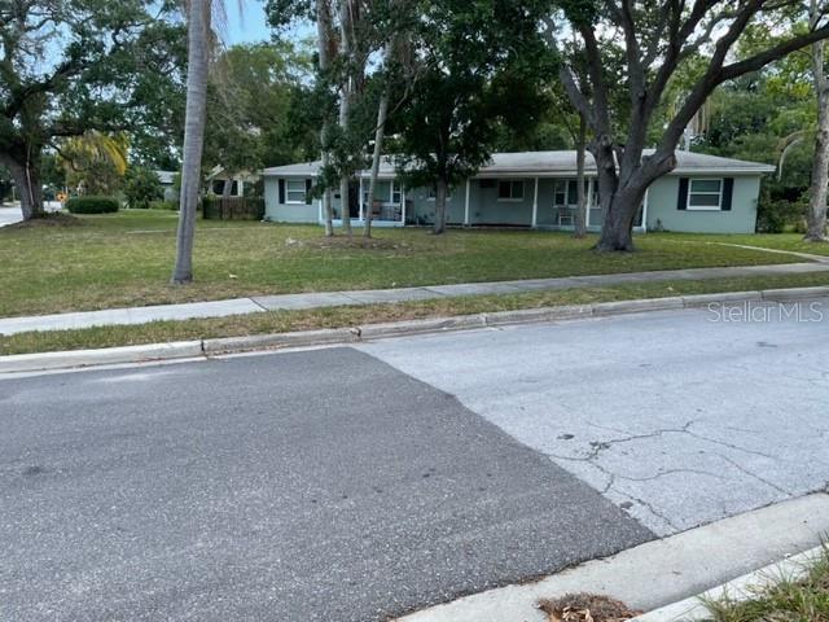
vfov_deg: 53.1
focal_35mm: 26
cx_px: 414
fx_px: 623
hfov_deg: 67.3
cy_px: 311
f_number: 1.6
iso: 32
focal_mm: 4.2
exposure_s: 1/703
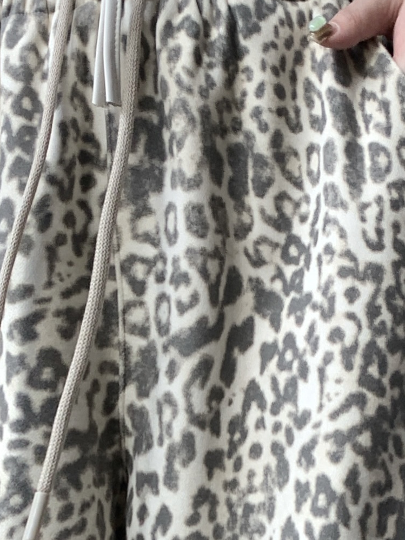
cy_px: 852
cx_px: 202
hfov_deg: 14.1
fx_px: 1637
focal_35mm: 105
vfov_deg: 16.7
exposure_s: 1/121
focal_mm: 4.25
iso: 40
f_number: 1.8
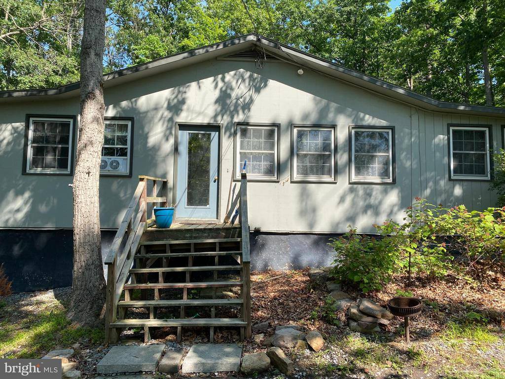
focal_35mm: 26
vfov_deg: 53.1
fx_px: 379
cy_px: 190
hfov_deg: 67.3
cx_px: 252
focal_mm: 4.25
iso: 32
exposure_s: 1/942
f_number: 1.8
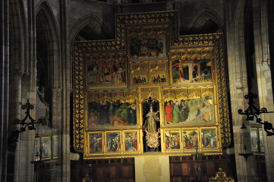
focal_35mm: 75
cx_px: 137
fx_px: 570
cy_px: 91
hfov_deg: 27.0
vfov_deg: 18.1
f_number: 4.5
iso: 3200
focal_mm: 50
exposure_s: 1/60
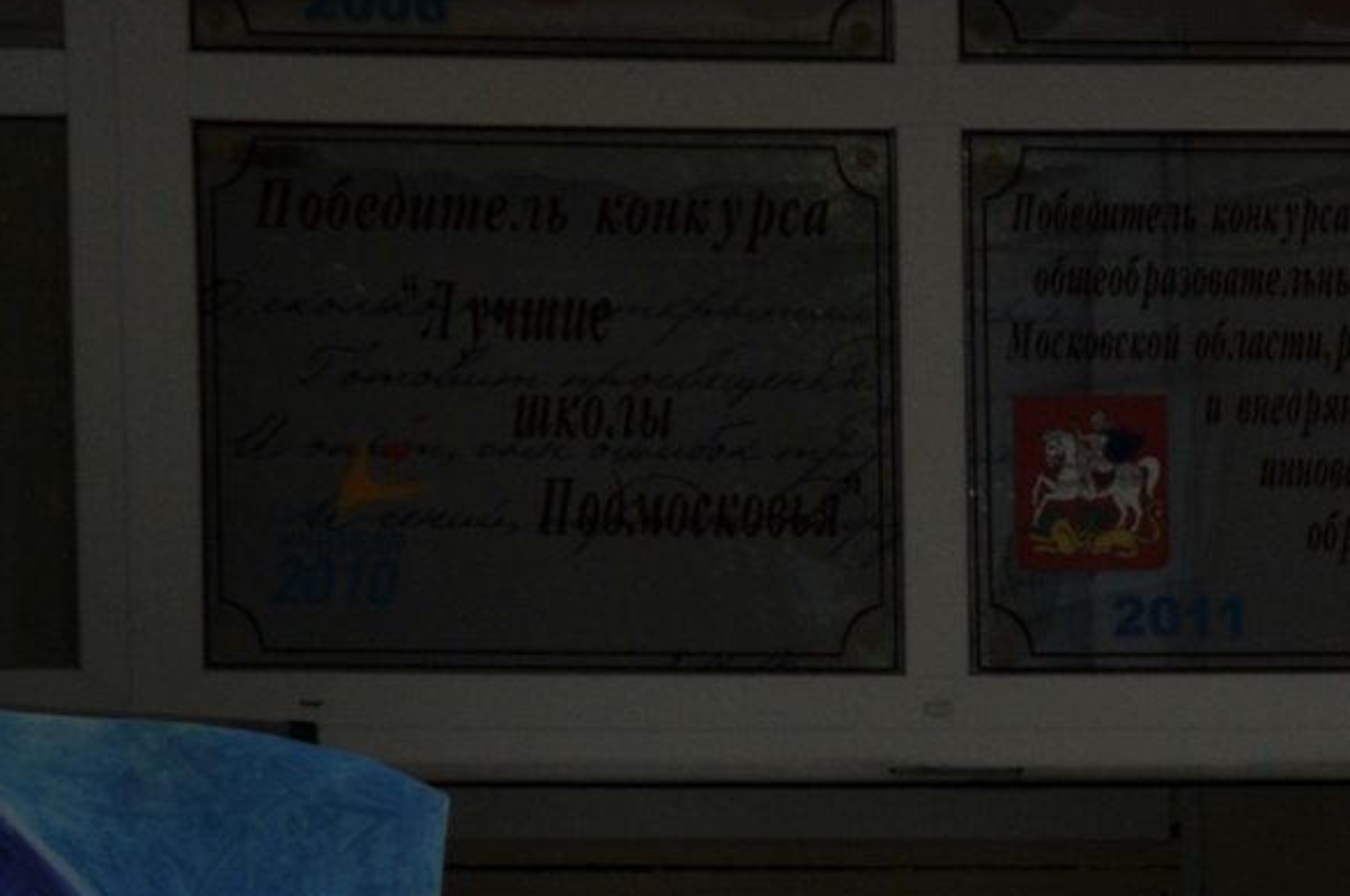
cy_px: 1312
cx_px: 1801
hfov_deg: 7.2
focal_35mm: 285
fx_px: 10675
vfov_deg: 4.8
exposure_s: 1/400
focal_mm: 52
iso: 200
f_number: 10
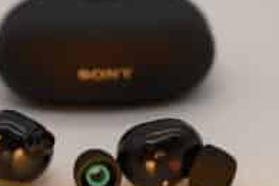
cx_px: 104
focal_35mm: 166
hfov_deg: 12.4
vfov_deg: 8.3
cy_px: 67
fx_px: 1286
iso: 320
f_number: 3.6
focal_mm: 55
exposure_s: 1/800
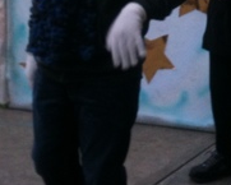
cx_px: 197
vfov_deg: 12.4
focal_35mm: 121
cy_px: -57
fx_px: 828
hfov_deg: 15.7
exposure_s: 1/40
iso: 80
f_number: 2.8
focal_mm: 3.85
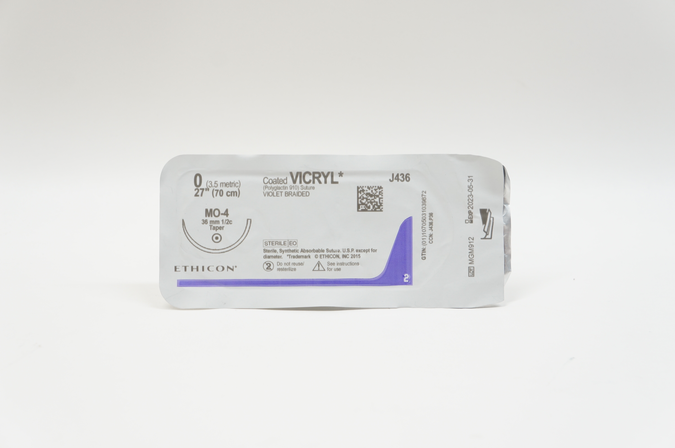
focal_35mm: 46
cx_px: 338
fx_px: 871
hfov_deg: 42.4
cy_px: 224
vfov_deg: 28.9
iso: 400
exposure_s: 1/50
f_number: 6.3
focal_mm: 31
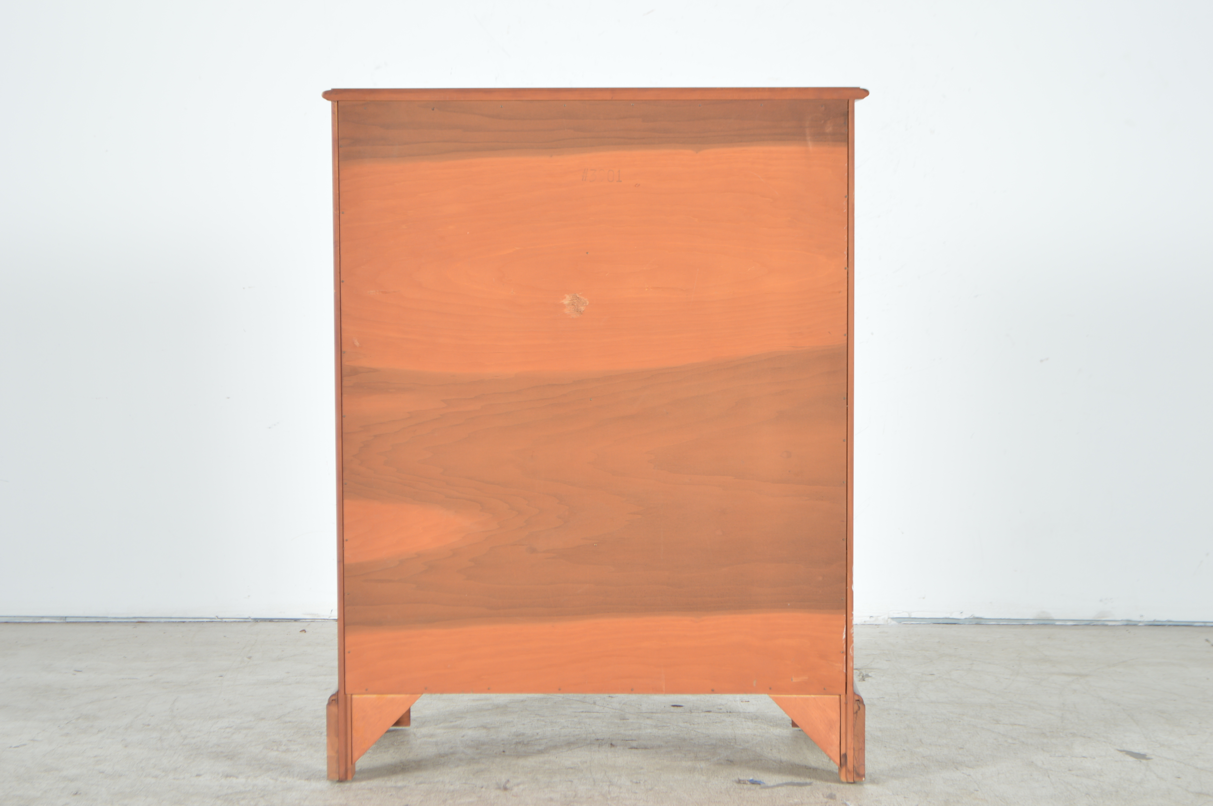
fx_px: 2777
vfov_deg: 16.5
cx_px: 606
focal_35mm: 82
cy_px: 403
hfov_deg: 24.6
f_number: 7.1
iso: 100
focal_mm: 55
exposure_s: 1/125
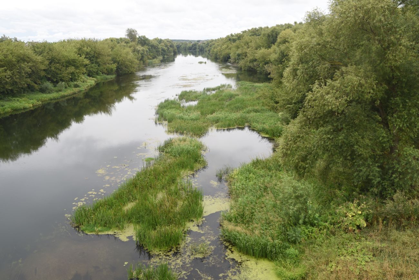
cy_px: 140
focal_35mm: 31
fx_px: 361
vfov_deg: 42.3
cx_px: 210
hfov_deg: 60.3
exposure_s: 1/125
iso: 400
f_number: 11
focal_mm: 31
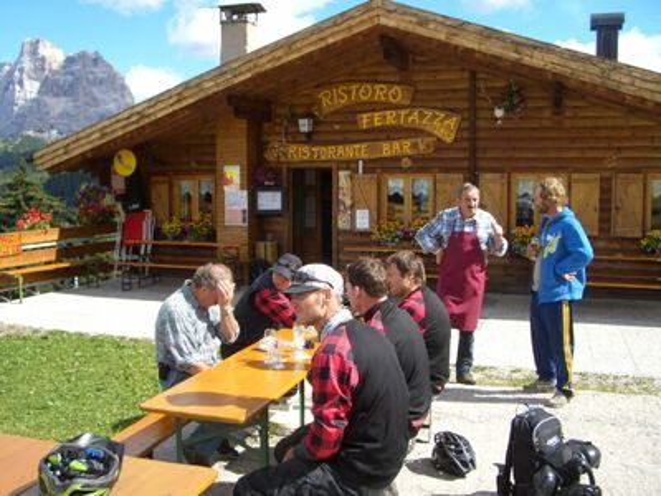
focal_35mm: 35
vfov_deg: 40.7
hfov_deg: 52.6
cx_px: 330
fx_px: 668
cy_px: 248
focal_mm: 5.8
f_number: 4.3
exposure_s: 1/200
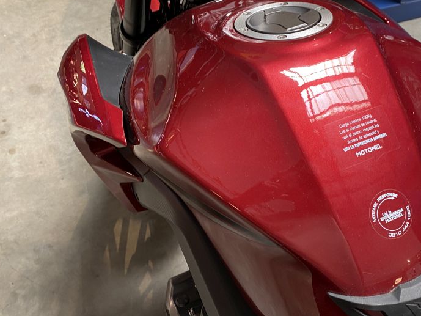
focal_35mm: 40
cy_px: 121
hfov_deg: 46.5
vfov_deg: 35.8
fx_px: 487
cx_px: 255
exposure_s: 1/50
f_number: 1.8
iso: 64
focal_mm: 4.25
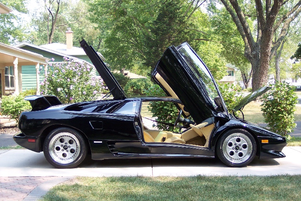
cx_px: 148
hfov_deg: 36.9
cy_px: 109
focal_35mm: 54
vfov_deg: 25.0
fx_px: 451
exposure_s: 1/350
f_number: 3.4
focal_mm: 10.7
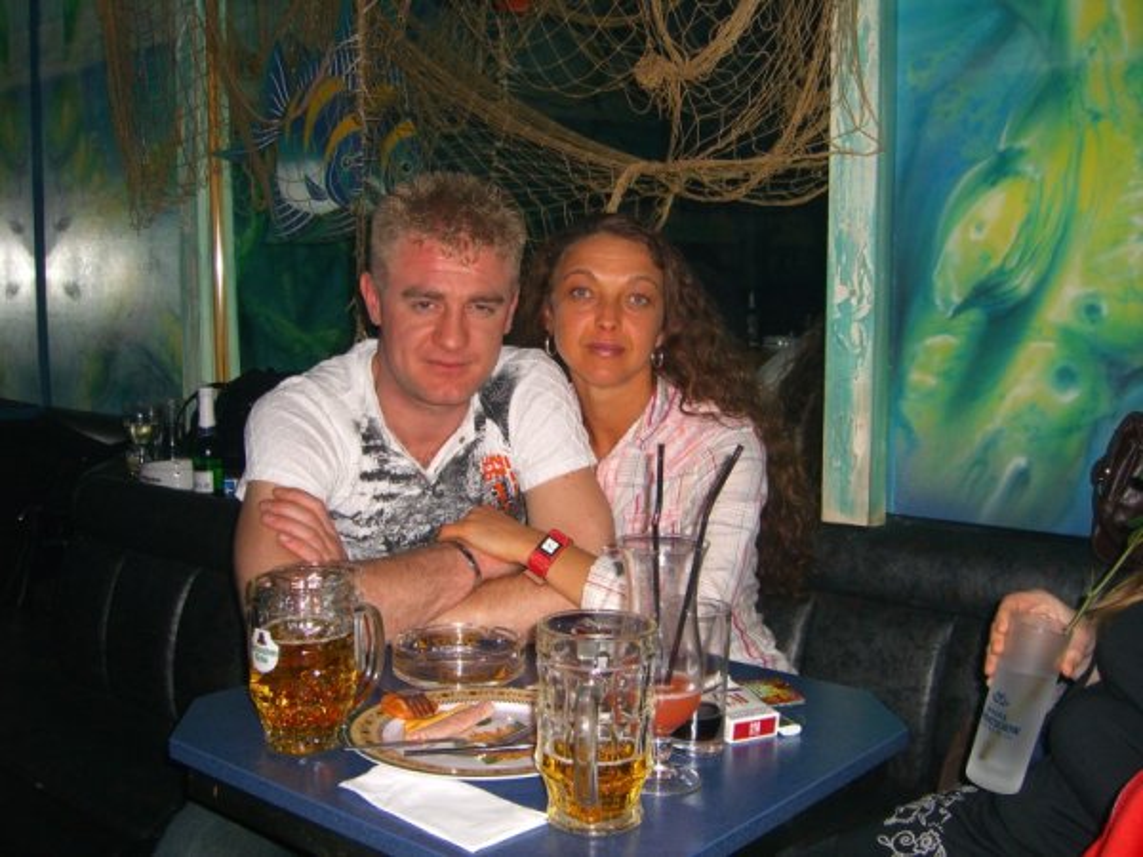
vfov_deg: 37.7
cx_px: 572
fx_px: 1255
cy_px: 428
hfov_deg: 49.0
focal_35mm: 38
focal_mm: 7.9
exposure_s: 1/60
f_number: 2.8
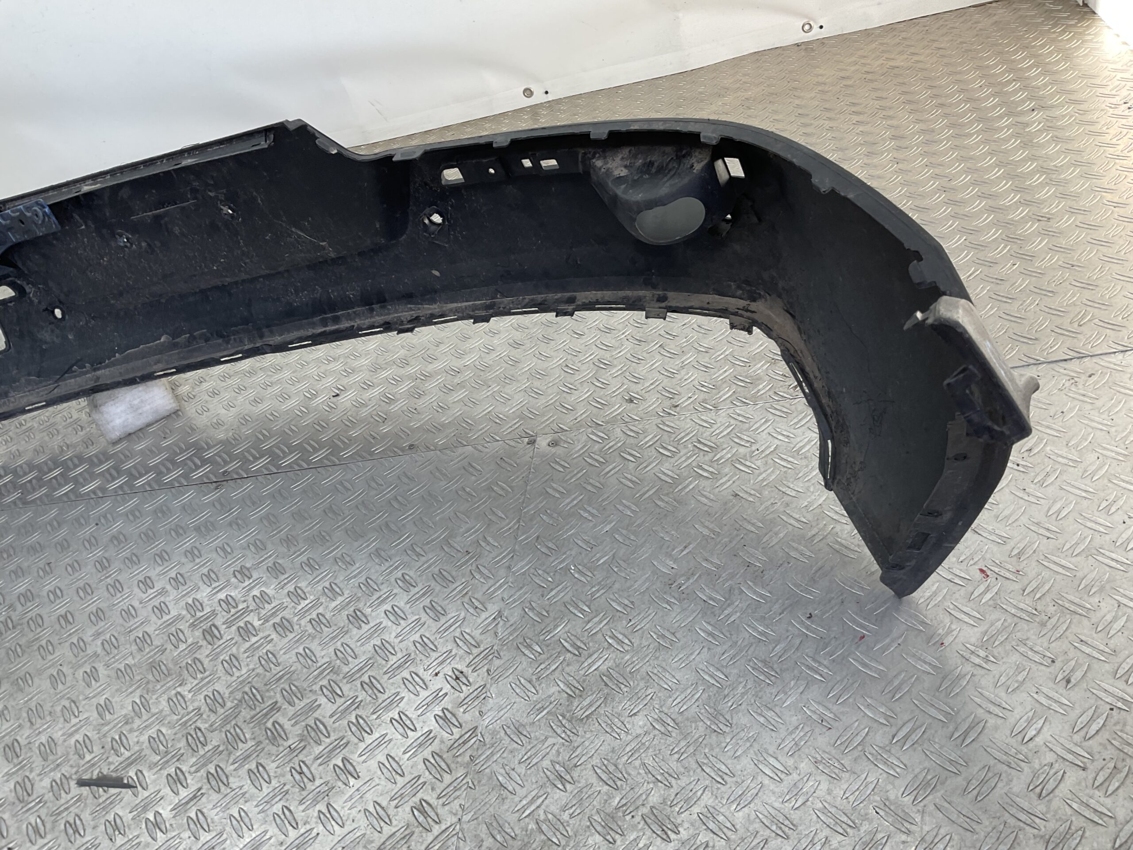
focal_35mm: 29
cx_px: 566
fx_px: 949
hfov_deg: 61.7
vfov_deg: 48.2
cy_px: 425
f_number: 1.8
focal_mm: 3
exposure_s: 1/120
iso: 20
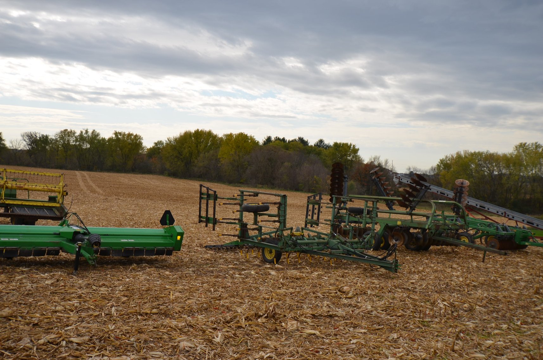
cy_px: 180
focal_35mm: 36
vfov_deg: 36.7
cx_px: 272
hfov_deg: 53.2
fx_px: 542
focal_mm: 24
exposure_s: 1/200
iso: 100
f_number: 8
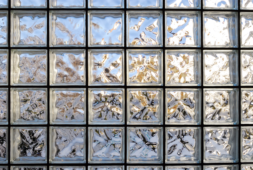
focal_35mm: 30
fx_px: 211
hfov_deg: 61.9
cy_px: 85
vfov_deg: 43.7
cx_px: 126
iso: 100
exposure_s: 1/80
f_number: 8
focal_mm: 20
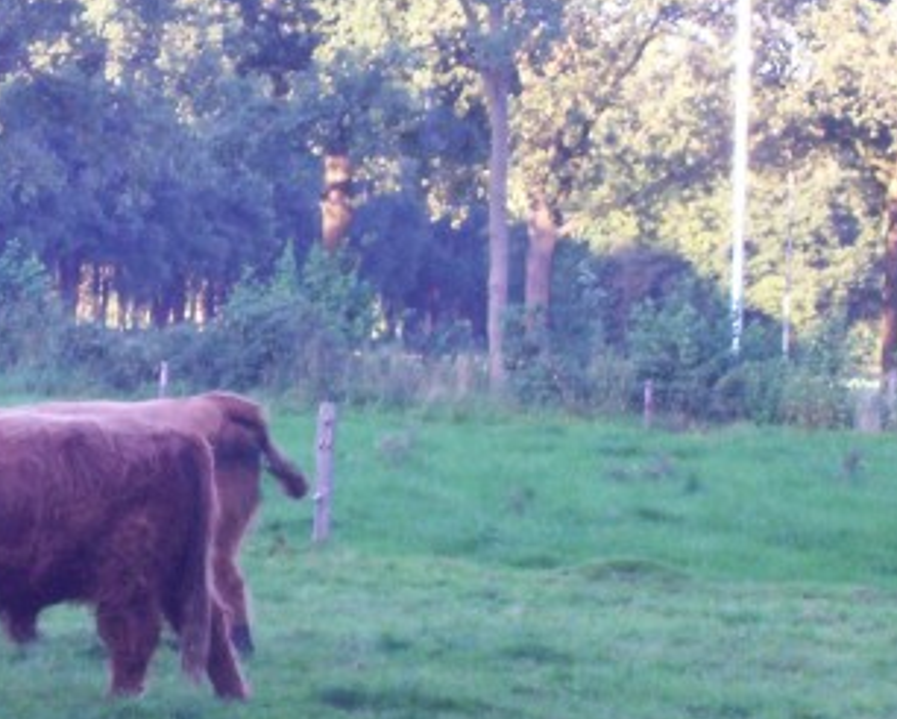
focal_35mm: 260
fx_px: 6905
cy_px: 461
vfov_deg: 6.0
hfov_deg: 7.4
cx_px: 53
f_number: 4.6
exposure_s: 1/47.8
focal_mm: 16.8
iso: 160
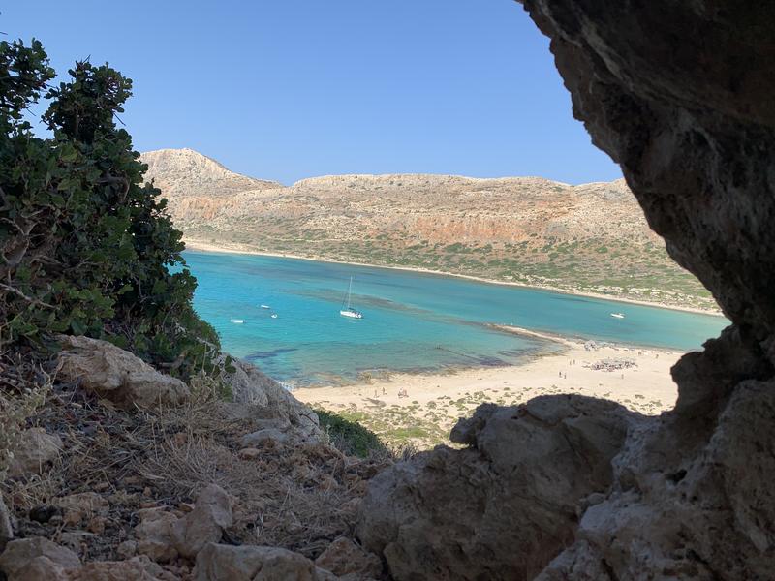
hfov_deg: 67.3
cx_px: 388
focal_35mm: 26
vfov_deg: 53.1
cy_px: 290
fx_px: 582
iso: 25
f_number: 1.8
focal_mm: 4.25
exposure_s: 1/1880
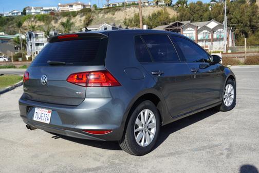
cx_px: 130
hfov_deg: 53.1
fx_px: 259
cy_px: 86
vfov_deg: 36.9
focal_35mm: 36
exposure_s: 1/1000
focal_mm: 24
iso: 250
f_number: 6.3
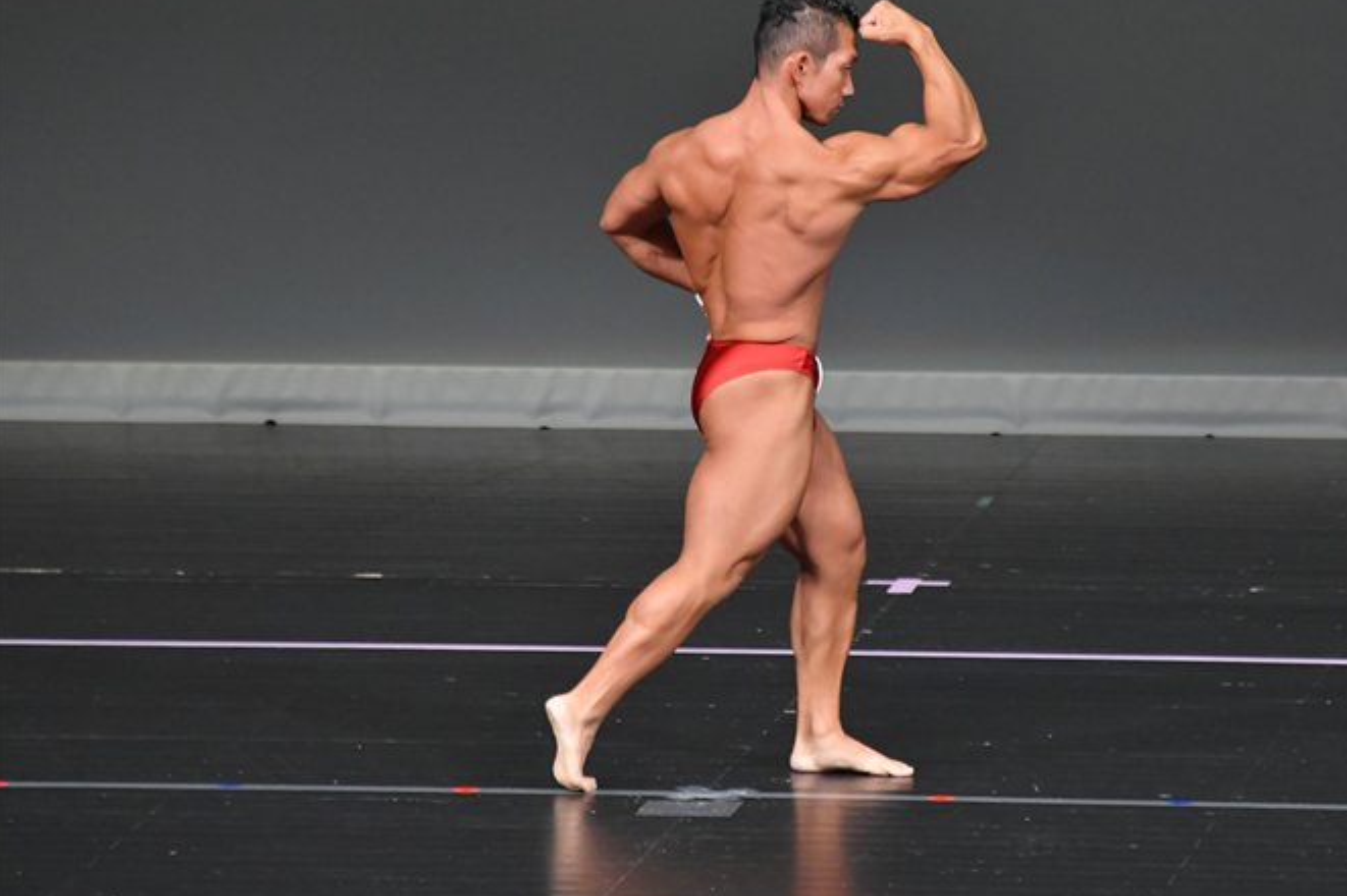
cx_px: 782
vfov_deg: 3.1
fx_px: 16454
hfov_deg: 4.7
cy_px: 403
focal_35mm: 440
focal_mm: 250
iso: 4000
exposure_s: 1/400
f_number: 5.6
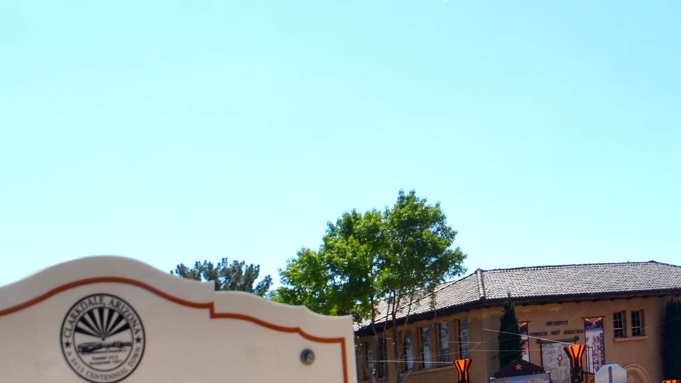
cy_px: 509
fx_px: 885
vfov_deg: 21.8
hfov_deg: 36.2
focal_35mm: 49
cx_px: -54
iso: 100
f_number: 5.6
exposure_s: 1/500
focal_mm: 12
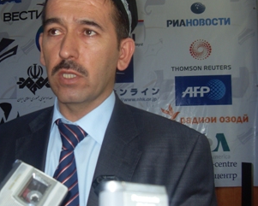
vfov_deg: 31.4
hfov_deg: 38.7
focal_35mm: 48
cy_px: 90
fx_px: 367
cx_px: 114
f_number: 2.8
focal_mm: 6.3
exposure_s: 1/45
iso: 100
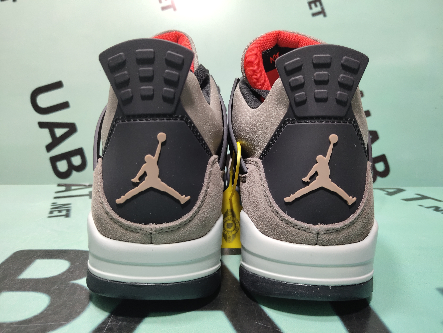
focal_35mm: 30
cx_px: 222
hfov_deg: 60.0
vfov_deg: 46.8
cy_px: 166
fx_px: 384
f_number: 1.79
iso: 263
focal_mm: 4.35
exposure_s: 1/100
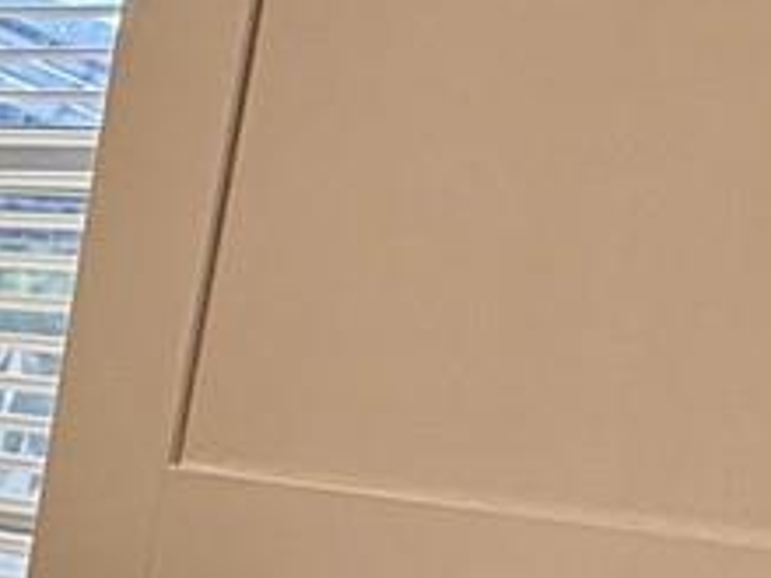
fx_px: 2272
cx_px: -315
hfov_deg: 17.7
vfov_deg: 13.2
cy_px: 1002
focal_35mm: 102
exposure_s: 1/120
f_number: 2.2
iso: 125
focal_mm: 2.22
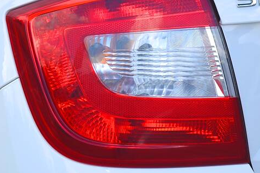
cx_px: 171
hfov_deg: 7.8
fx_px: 1904
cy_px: 55
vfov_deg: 5.2
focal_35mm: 264
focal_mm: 105
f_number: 8
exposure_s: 1/250
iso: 360
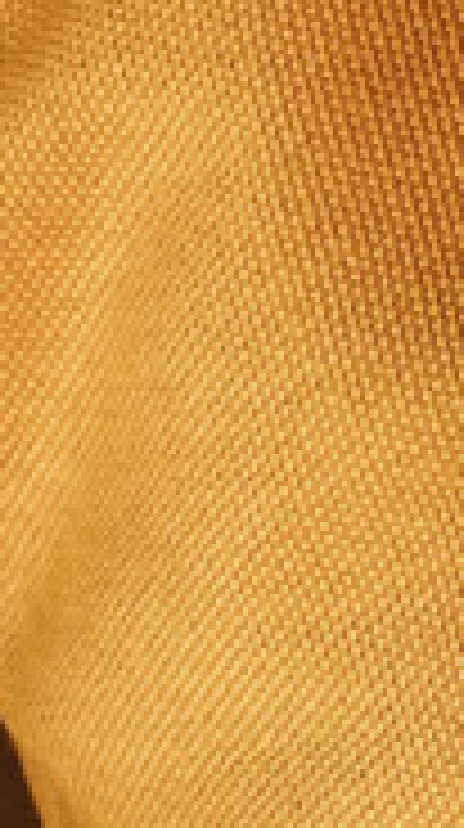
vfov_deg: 13.4
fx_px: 3249
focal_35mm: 148
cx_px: 1284
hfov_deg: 7.4
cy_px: -554
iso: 64
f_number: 1.8
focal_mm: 4.25
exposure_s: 1/122
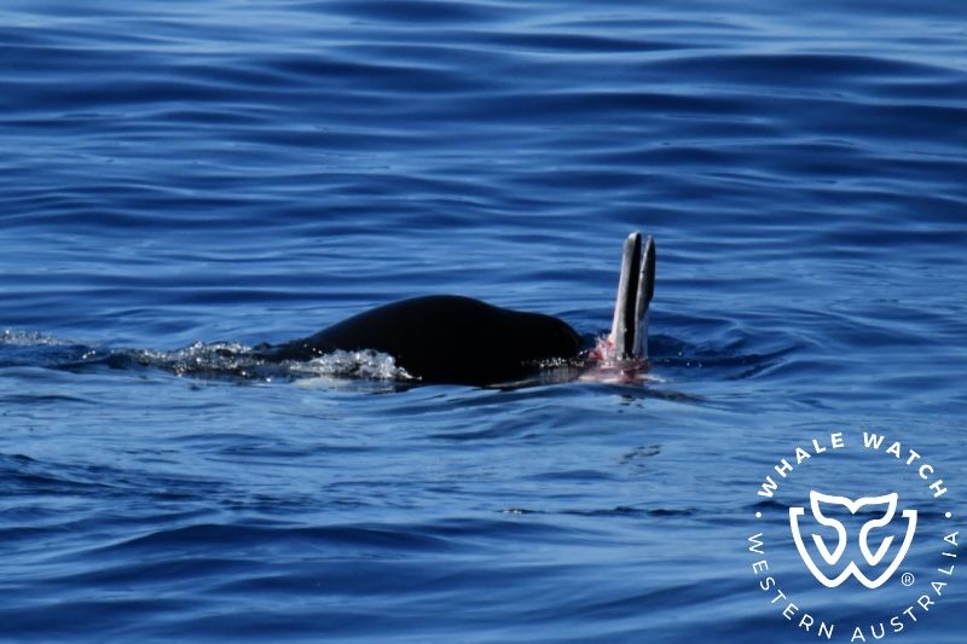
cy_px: 322
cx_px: 484
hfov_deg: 3.4
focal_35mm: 600
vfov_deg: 2.3
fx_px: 16112
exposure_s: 1/8000
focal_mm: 600
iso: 1000
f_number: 6.3
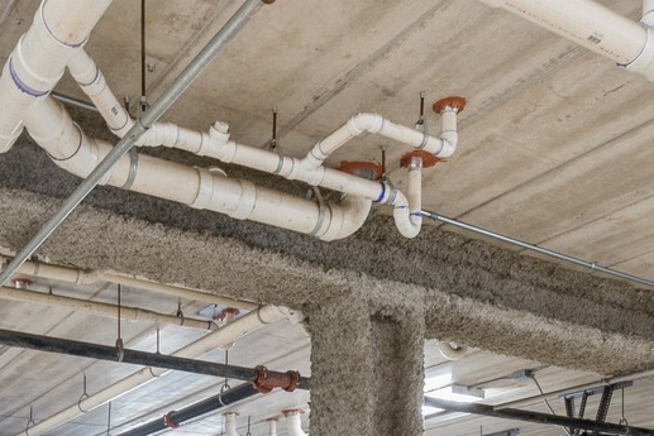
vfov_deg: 24.1
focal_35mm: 47
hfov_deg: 41.4
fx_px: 854
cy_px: 609
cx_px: 220
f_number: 7.1
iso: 250
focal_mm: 10
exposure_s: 1
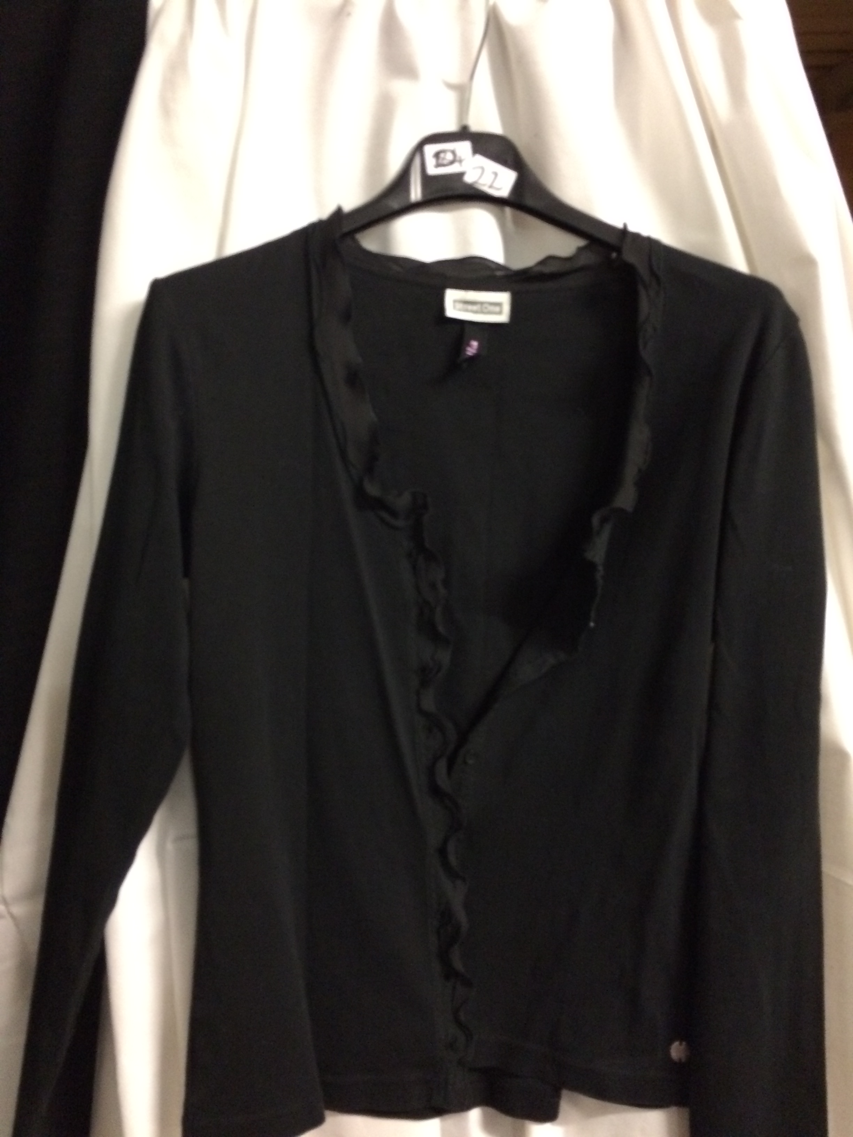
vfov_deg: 61.7
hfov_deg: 48.2
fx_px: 953
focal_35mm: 29
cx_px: 426
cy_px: 568
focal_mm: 4.15
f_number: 2.2
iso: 400
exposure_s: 1/17
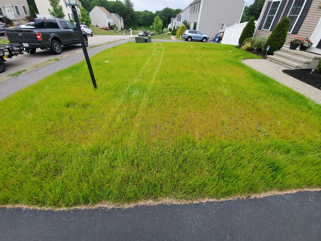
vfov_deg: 89.9
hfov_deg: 106.2
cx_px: 160
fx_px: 121
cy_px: 120
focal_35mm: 13
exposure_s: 1/100
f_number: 2.2
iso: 80
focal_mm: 1.8
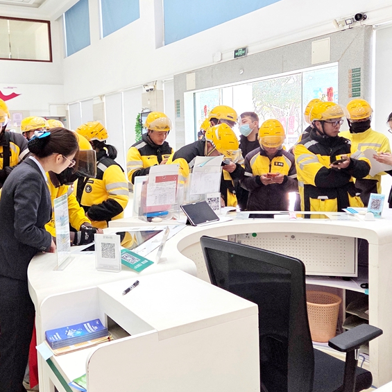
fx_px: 461
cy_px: 176
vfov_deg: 46.0
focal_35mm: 36
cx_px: 148
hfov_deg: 45.7
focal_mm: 5.4
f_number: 1.8
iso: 125
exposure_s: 1/180
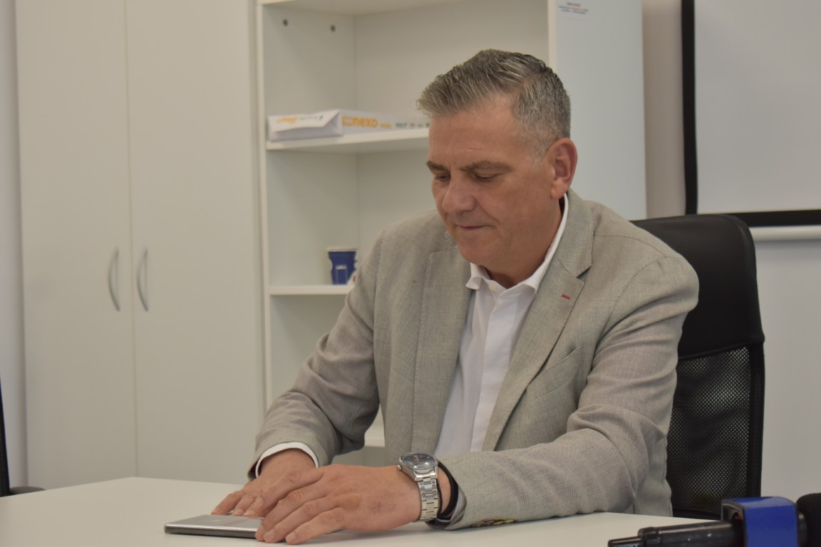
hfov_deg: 24.6
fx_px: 1881
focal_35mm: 82
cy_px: 274
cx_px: 410
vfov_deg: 16.6
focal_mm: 55
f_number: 5.6
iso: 400
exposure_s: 1/100
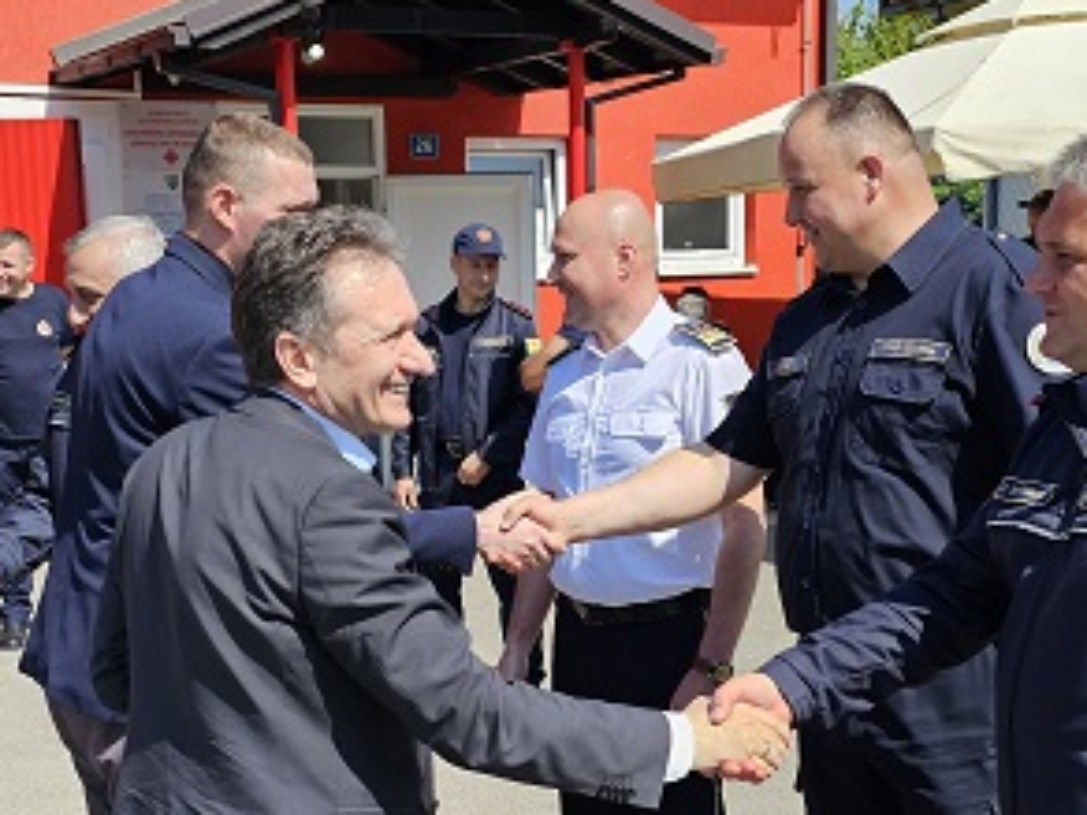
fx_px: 1978
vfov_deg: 23.1
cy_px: 610
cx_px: 566
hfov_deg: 30.7
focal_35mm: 63
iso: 10
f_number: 1.7
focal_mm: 6.3
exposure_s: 1/604
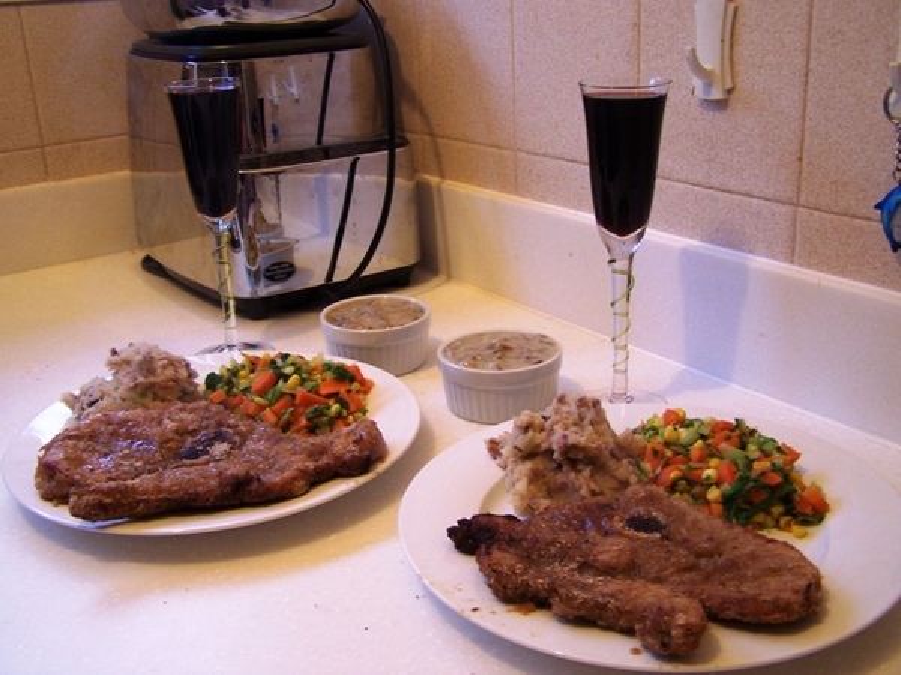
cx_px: 450
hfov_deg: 49.0
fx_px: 989
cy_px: 338
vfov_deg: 37.7
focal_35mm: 38
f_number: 2.8
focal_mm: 6.3
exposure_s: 1/15
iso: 140
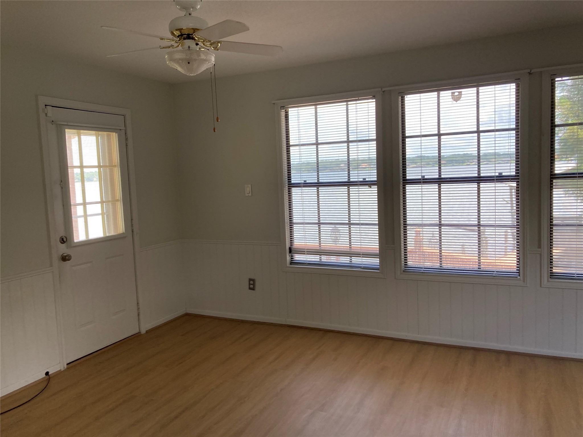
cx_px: 292
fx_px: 472
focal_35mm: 28
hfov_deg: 63.4
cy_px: 218
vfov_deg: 49.7
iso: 50
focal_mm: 3.99
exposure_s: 1/121
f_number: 1.8
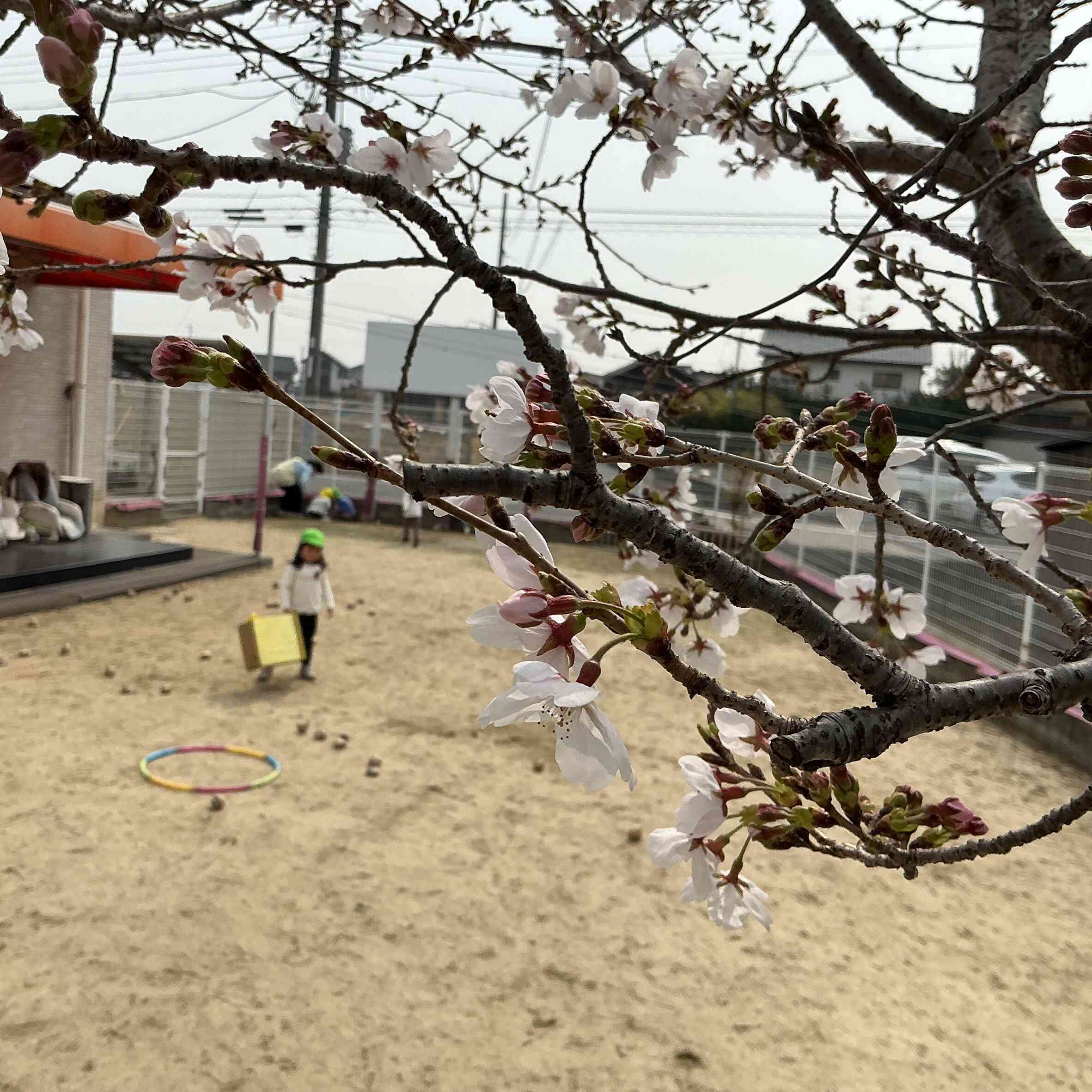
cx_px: 471
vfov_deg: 47.2
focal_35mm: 35
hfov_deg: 47.1
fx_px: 1249
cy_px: 545
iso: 25
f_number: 1.8
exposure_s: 1/2667
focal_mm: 3
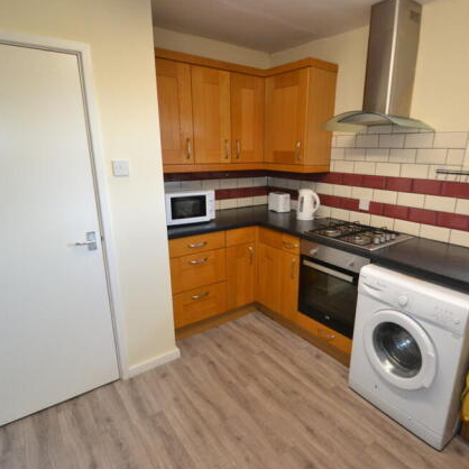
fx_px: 307
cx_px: 281
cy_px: 233
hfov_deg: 74.0
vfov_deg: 74.8
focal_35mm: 20
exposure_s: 1/60
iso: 720
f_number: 3.5
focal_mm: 10
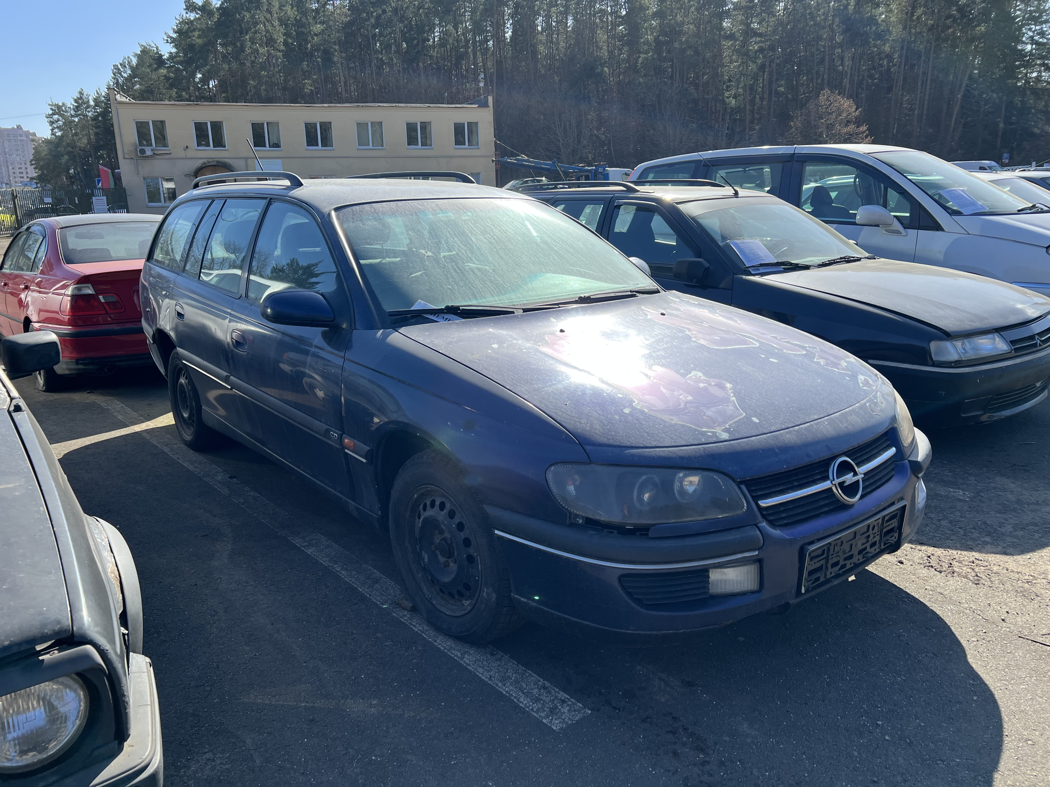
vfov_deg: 53.1
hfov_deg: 67.3
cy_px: 394
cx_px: 525
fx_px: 789
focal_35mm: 26
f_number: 1.5
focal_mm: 5.7
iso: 50
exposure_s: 1/2571
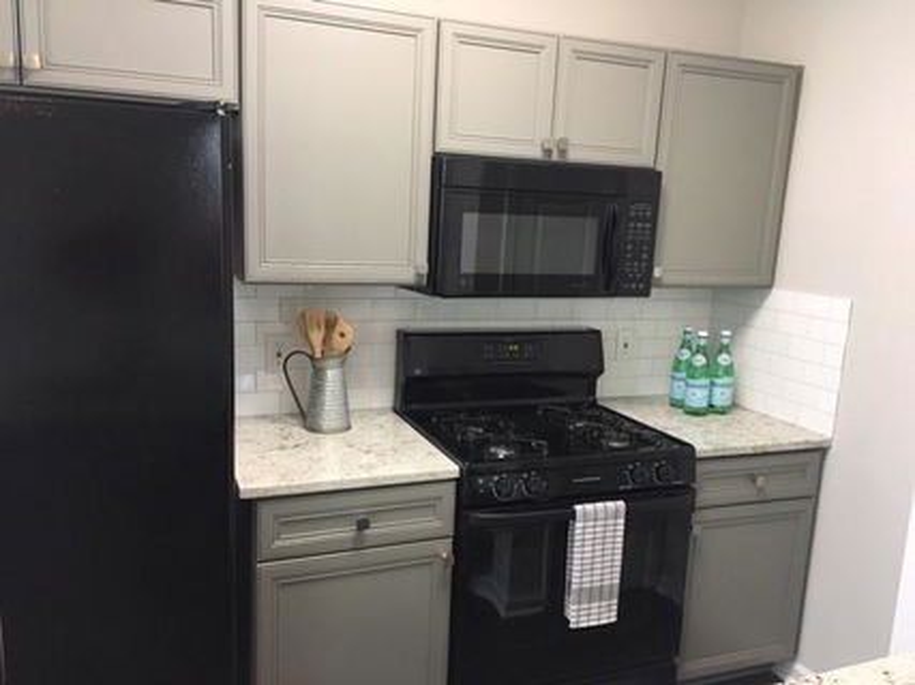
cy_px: 342
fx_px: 766
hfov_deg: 61.7
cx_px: 458
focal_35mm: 29
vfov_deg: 48.2
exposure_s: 1/30
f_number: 2.2
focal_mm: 4.15
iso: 200
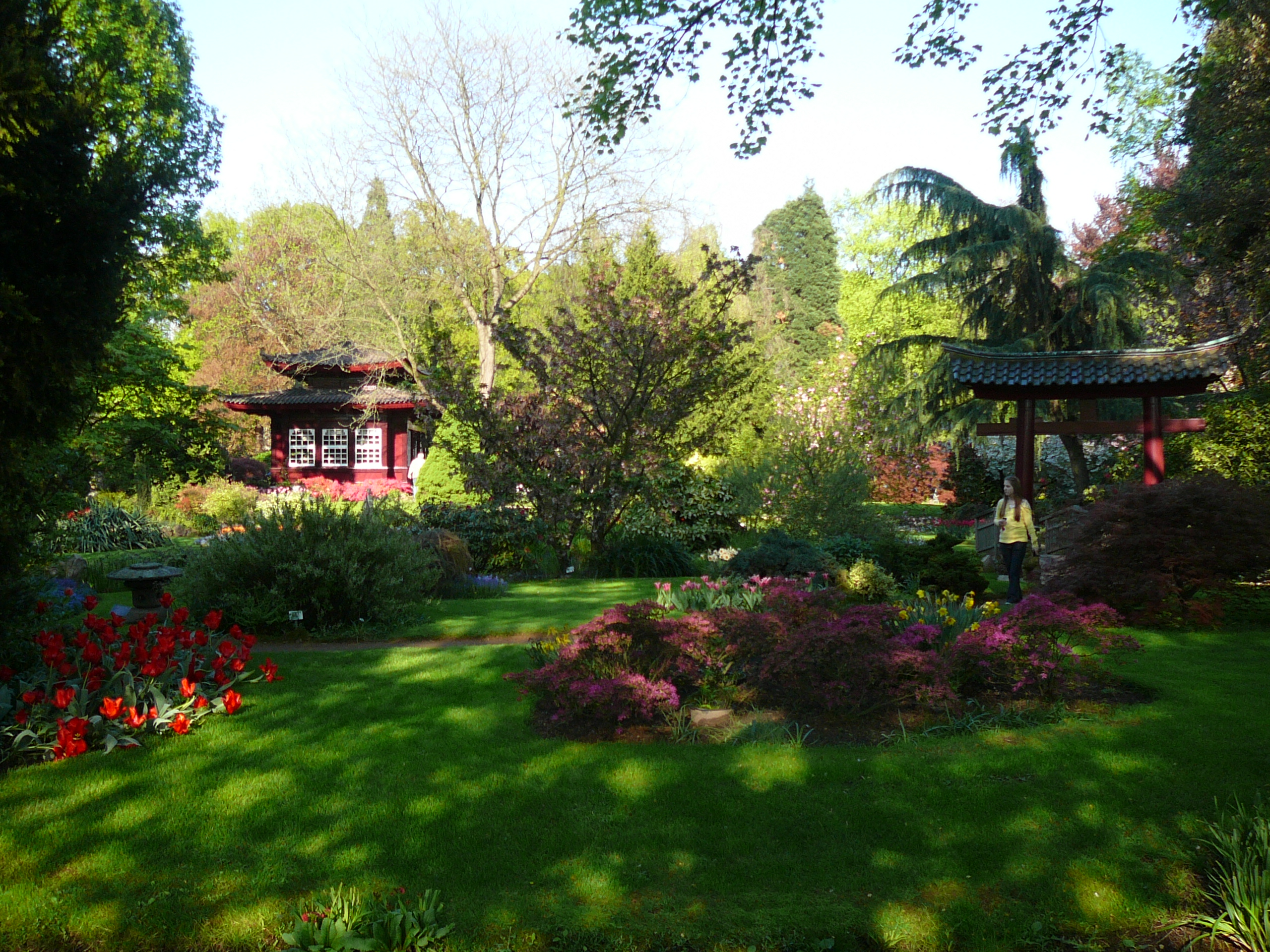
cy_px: 476
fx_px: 1284
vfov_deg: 40.7
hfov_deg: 52.6
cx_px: 635
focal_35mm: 35
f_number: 2.8
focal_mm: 5.2
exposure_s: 1/250
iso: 80
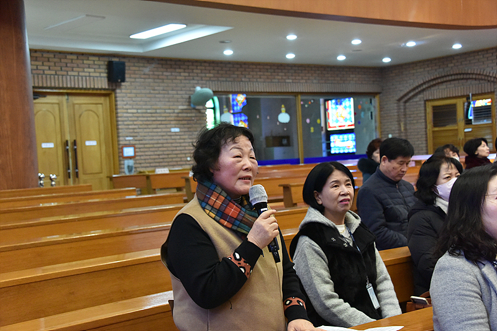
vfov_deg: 24.2
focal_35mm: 56
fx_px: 773
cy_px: 166
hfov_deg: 35.6
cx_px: 248
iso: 6400
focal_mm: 56
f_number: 6.3
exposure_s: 1/125
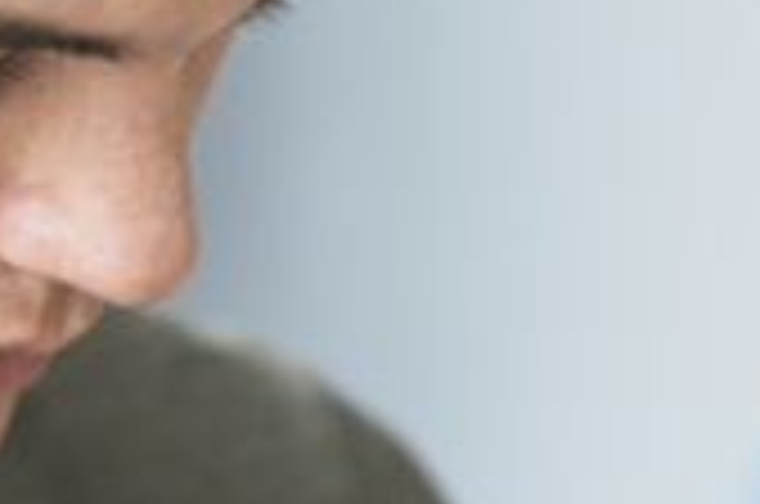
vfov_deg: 2.8
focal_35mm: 484
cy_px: 549
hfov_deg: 4.3
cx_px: 751
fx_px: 10198
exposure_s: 1/100
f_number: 2.8
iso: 250
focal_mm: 85
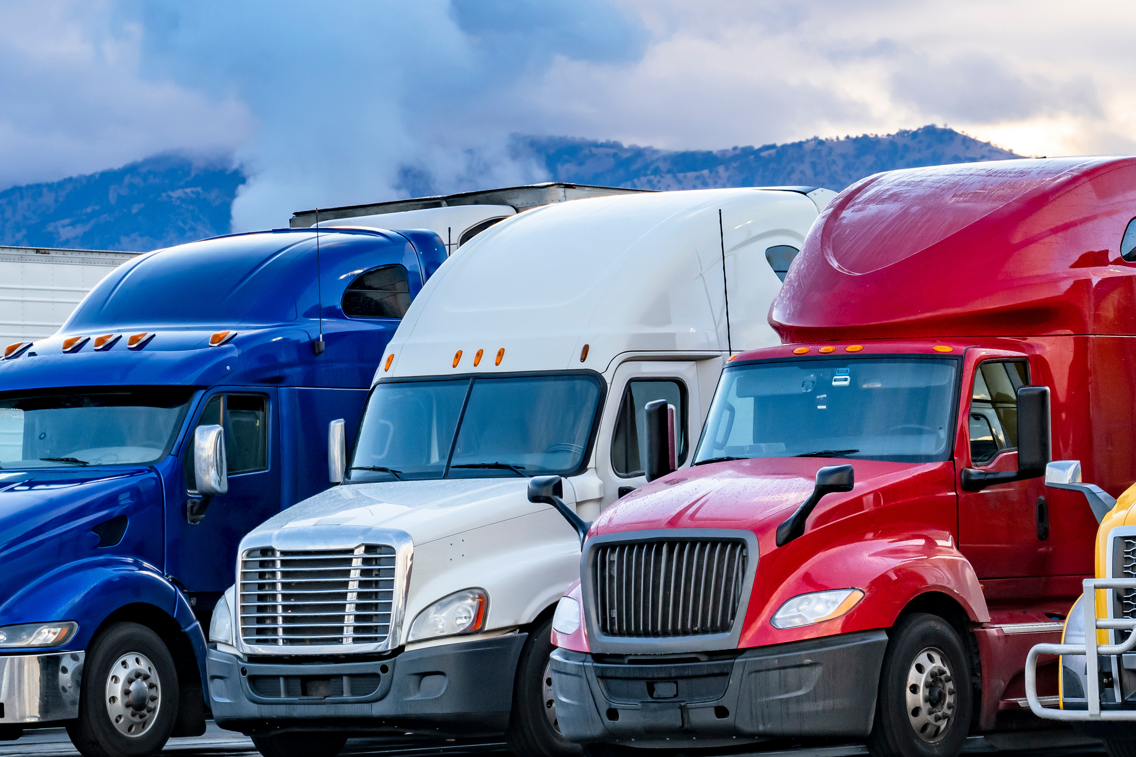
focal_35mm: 221
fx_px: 6973
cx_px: 839
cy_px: 416
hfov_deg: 9.3
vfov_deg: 6.2
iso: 560
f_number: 8
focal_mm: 105
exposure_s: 1/250
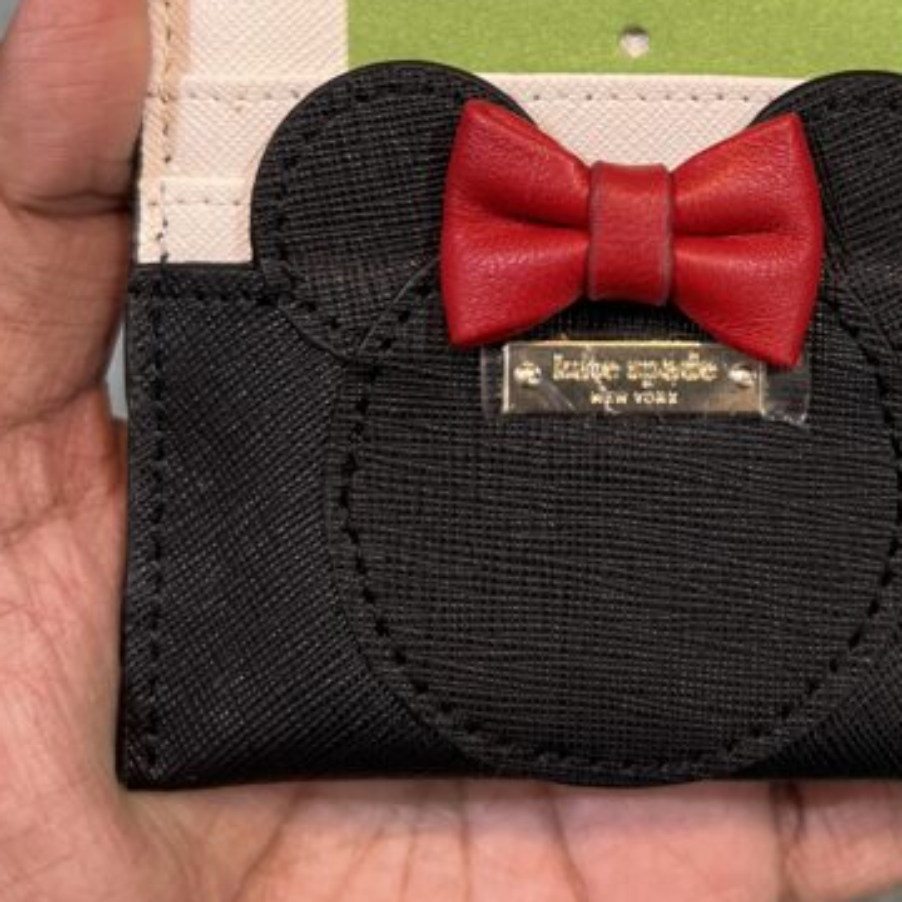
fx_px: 1504
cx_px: 679
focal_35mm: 51
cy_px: 203
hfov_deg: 32.7
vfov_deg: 32.6
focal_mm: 5.7
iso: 250
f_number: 1.5
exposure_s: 1/50
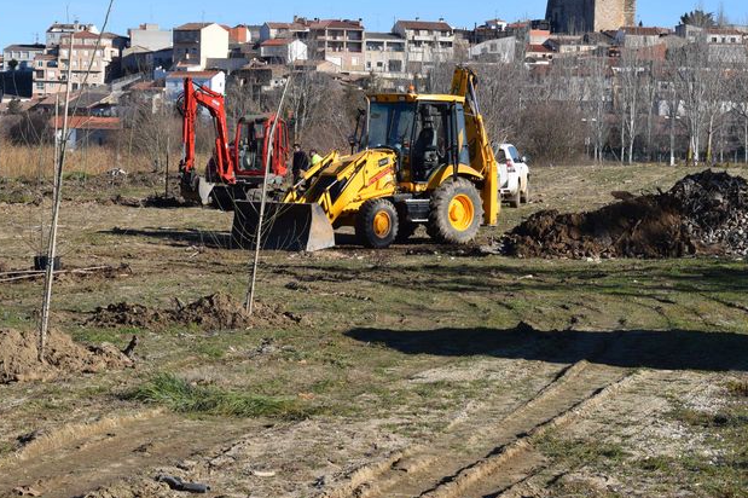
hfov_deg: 19.2
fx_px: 2215
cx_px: 352
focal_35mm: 107
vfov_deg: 12.8
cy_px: 218
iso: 200
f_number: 10
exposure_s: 1/400
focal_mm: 55
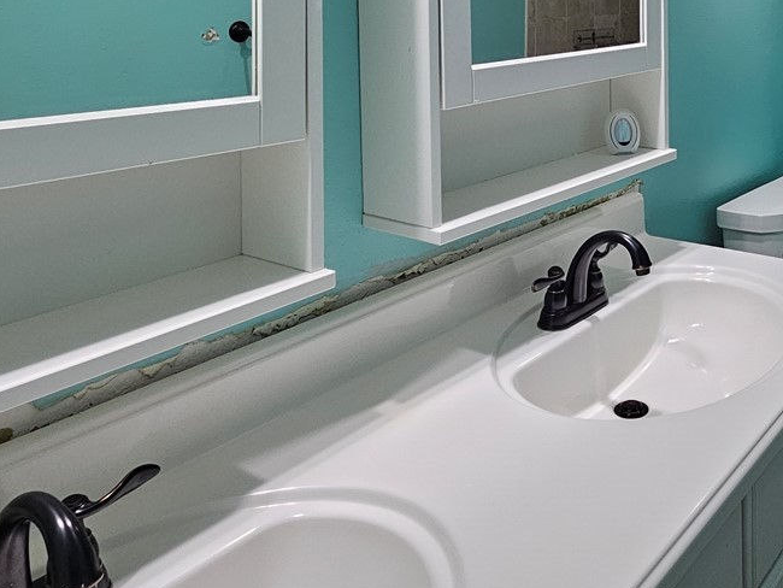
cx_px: 648
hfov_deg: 52.4
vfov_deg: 40.4
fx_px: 724
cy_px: 43
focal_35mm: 32
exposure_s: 1/60
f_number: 2.2
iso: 200
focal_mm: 2.2
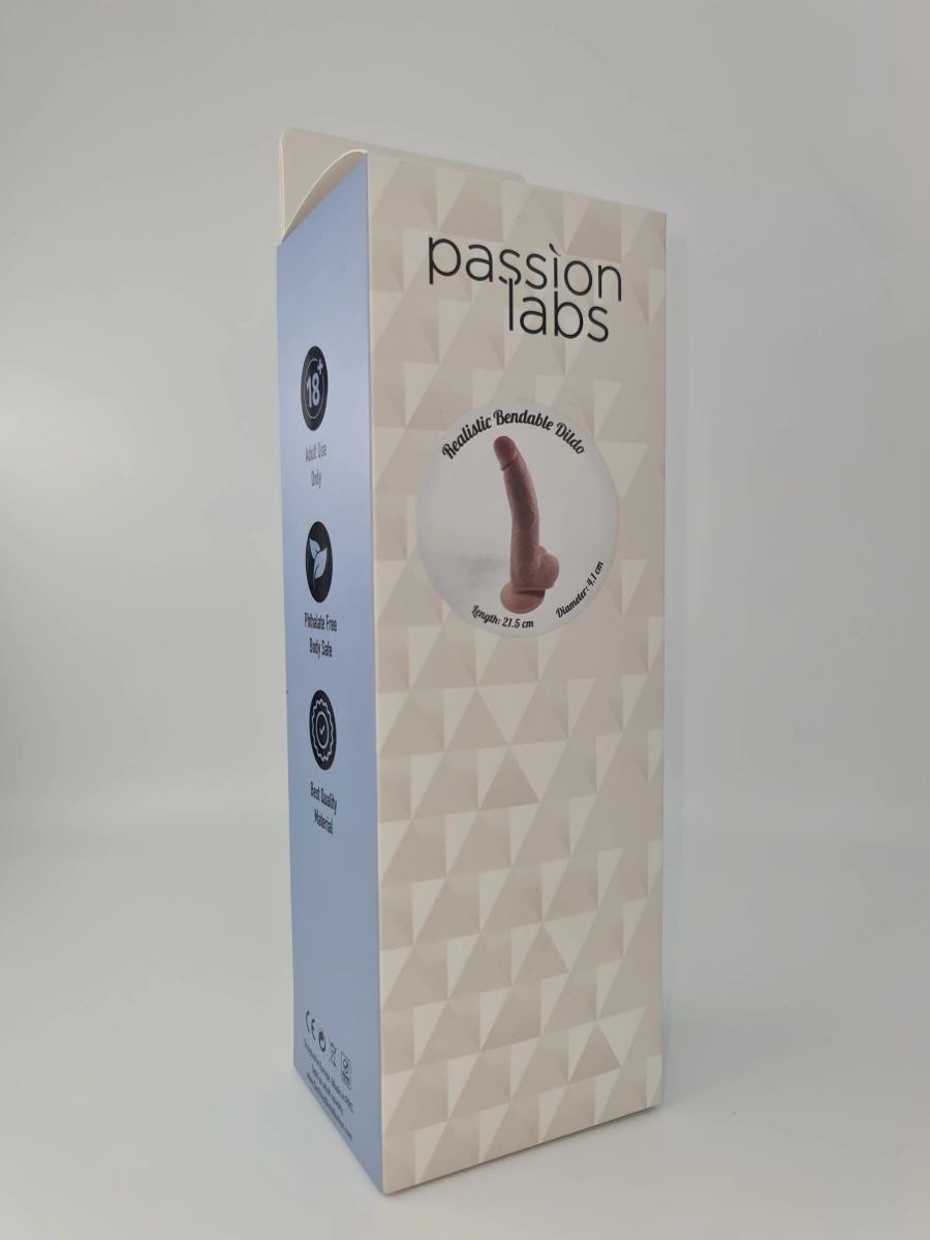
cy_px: 620
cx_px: 465
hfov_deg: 54.9
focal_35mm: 25
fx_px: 896
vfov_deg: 69.4
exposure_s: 1/264
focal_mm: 7
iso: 50
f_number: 1.8
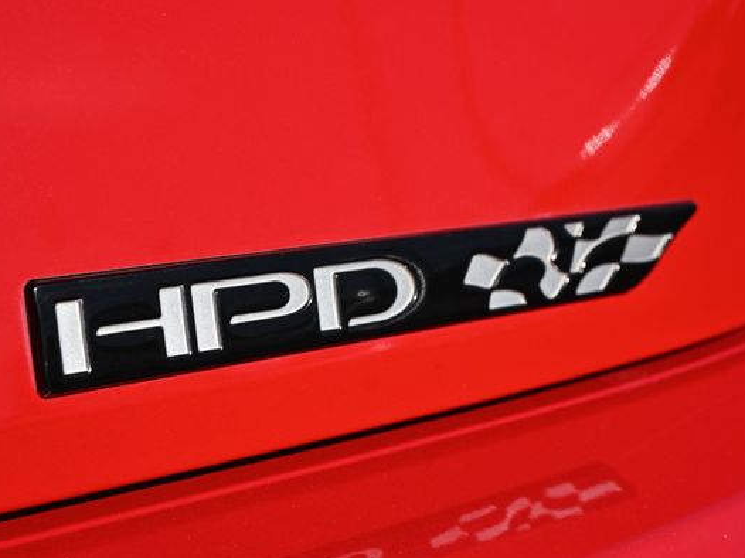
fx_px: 1189
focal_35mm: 55
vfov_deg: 26.4
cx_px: 392
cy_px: 300
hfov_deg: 34.8
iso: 100
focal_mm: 31.5
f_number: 6.3
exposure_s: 1/320
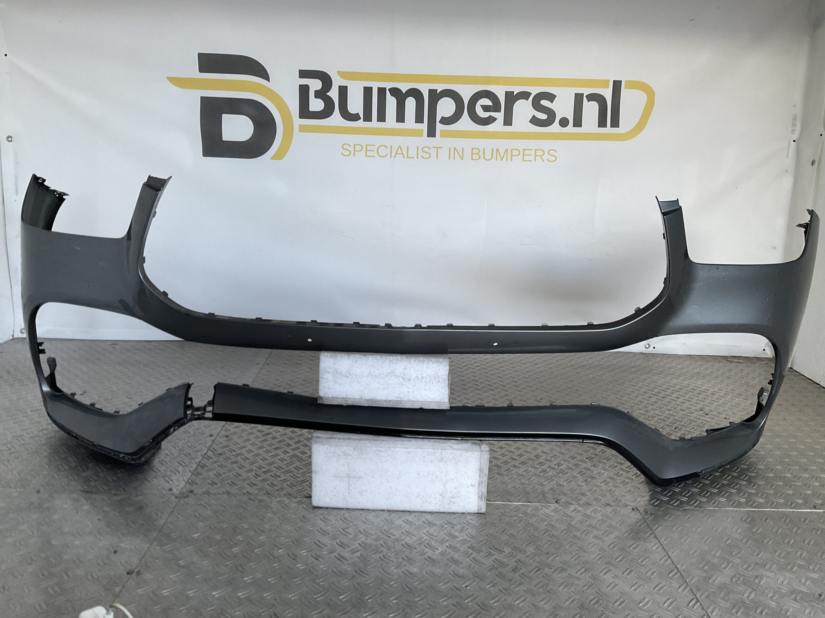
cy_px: 309
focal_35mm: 29
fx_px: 691
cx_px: 412
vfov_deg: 48.2
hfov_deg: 61.7
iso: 50
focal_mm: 3
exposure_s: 1/100
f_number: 1.8
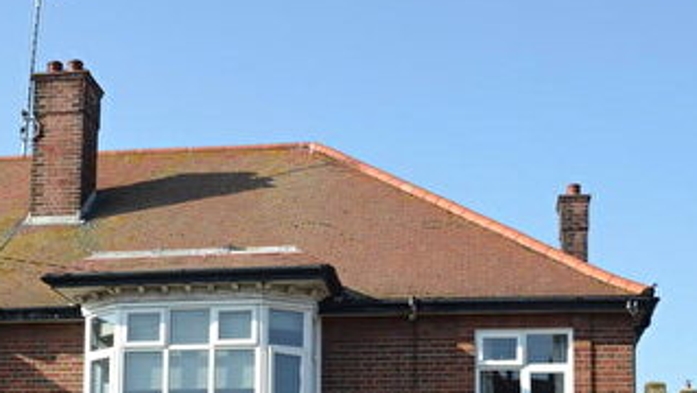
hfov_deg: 29.2
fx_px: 1334
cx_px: 304
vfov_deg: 16.1
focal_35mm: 72
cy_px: 477
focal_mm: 21
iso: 180
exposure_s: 1/250
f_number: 8
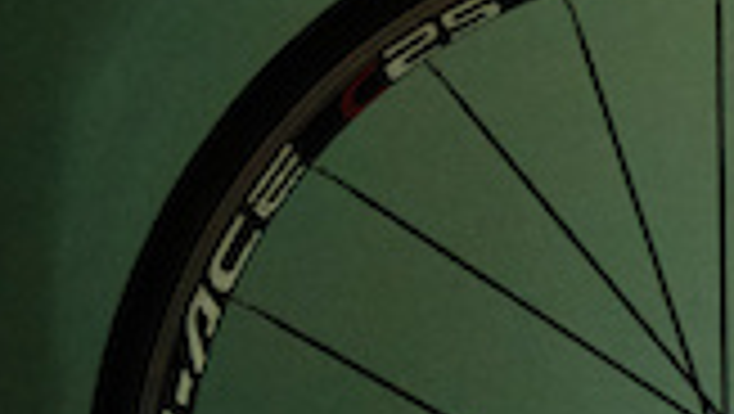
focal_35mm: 216
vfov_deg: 5.6
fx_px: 4207
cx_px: 1783
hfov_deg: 9.0
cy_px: 196
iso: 4000
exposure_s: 1/160
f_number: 2.8
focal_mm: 28.3
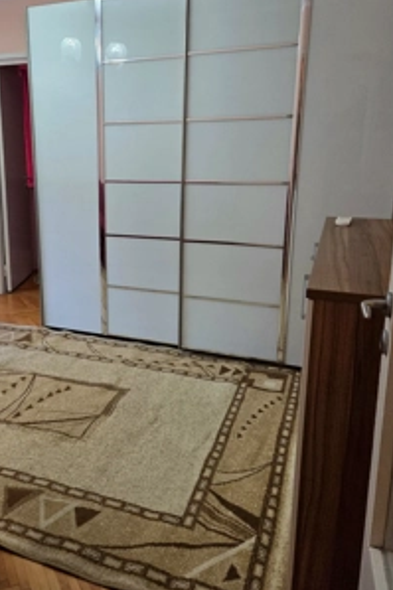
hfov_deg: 40.0
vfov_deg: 58.6
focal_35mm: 32
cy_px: 266
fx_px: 525
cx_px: 103
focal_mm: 5.4
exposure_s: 1/101
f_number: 1.8
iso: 160
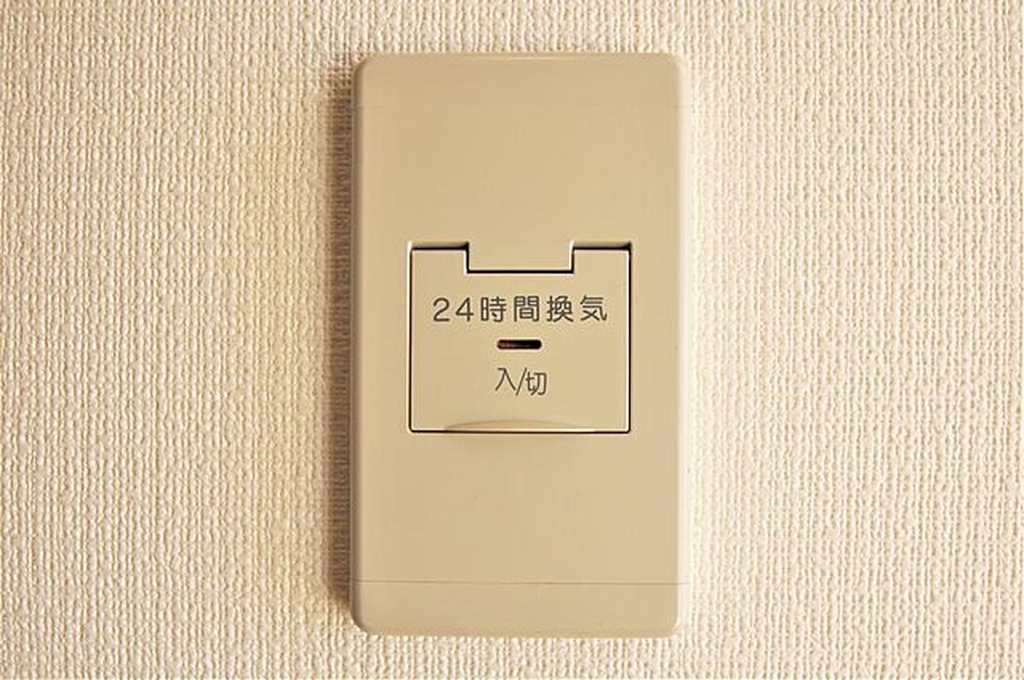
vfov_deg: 47.8
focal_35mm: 27
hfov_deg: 67.4
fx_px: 767
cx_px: 512
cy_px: 340
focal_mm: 18
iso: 100
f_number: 5.6
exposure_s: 1/50
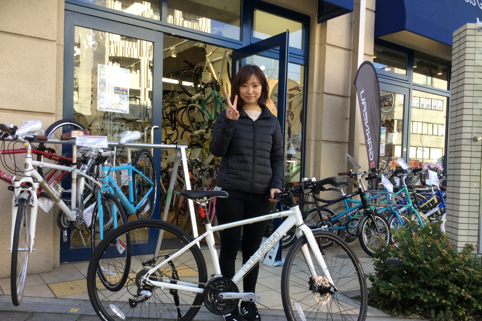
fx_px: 442
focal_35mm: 33
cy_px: 178
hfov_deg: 57.2
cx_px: 242
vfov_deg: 39.9
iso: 32
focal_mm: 3.3
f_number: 2.4
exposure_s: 1/120
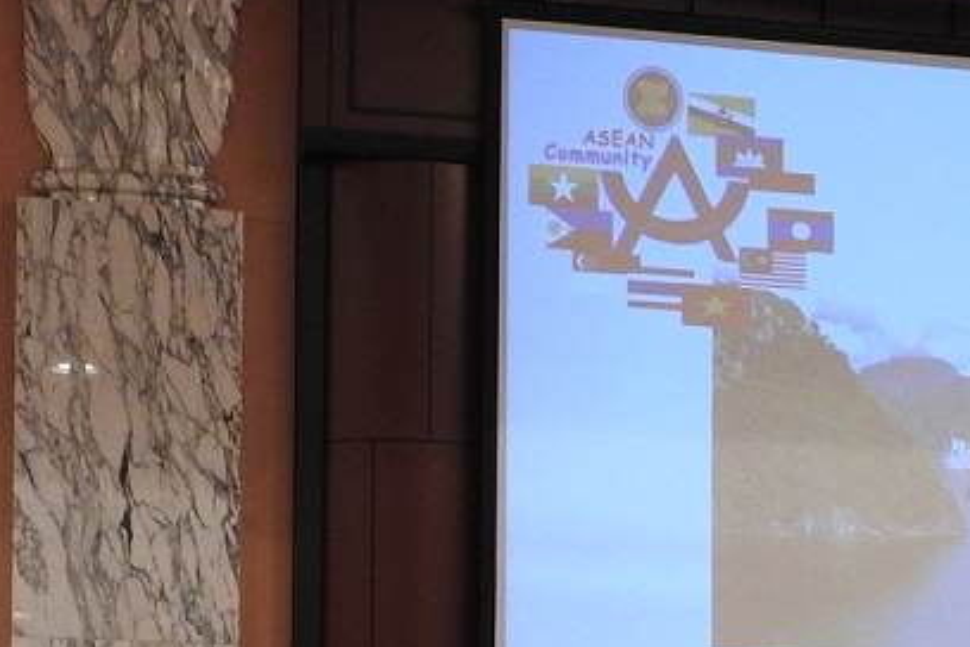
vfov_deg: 8.7
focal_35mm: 153
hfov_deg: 13.2
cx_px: 1008
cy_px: 1044
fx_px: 4122
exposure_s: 1/25
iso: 400
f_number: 4
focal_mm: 9
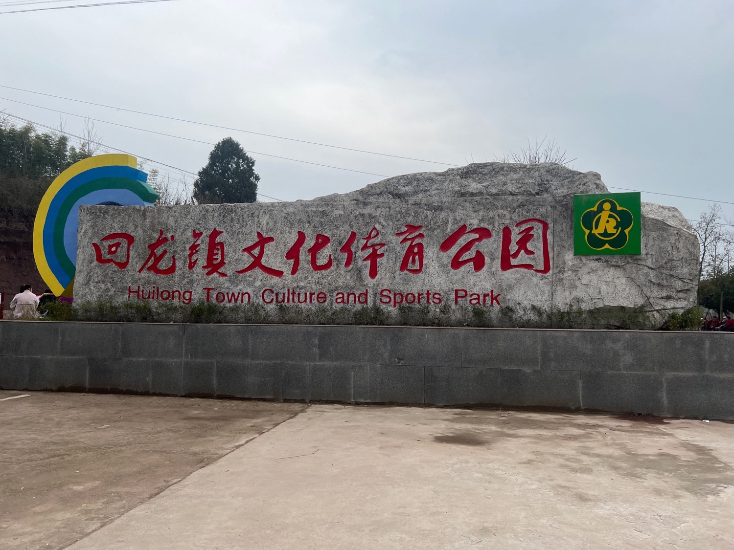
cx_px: 367
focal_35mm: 26
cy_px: 275
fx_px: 551
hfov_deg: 67.3
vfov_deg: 53.1
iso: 50
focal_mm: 5.7
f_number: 1.5
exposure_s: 1/3968
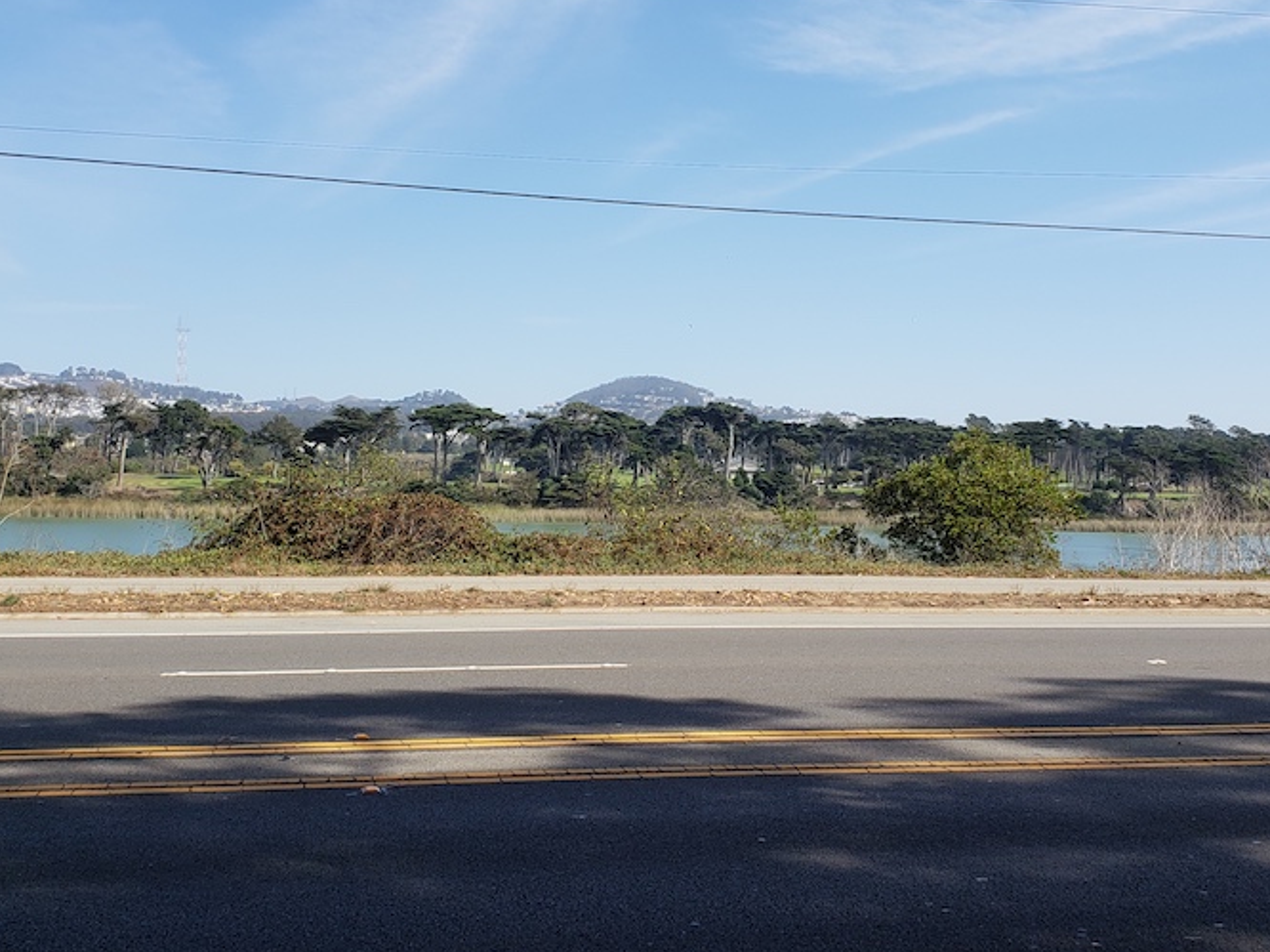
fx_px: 1467
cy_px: 372
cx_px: 679
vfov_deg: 35.8
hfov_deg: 46.8
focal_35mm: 40
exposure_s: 1/1248
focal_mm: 4.3
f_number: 2.4
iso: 50
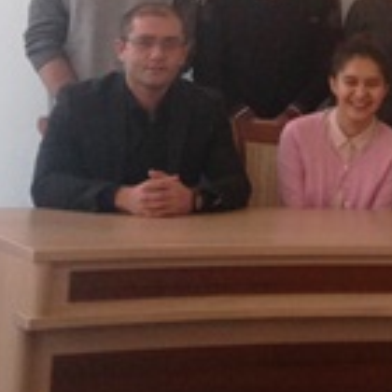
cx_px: 636
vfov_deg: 12.9
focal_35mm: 133
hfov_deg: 12.3
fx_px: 1704
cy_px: -14
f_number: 2.4
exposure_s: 1/20
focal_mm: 4.12
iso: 125
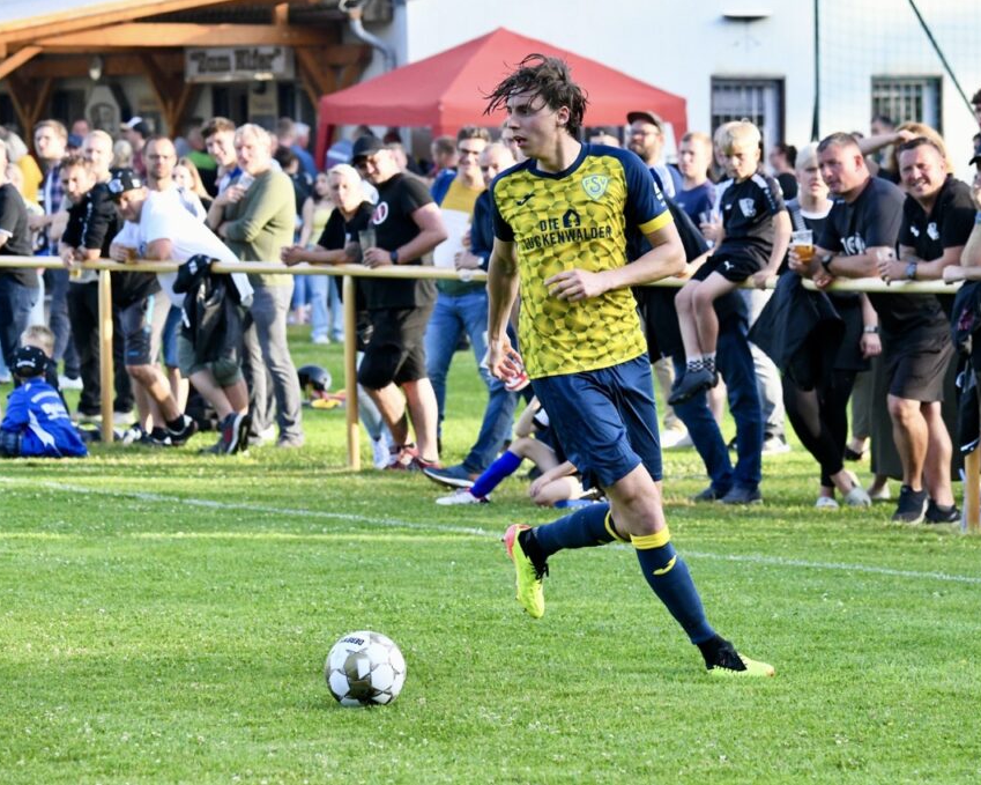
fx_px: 5748
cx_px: 549
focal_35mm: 198
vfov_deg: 7.8
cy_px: 392
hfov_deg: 9.8
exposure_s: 1/1600
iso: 5000
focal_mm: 175
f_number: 8
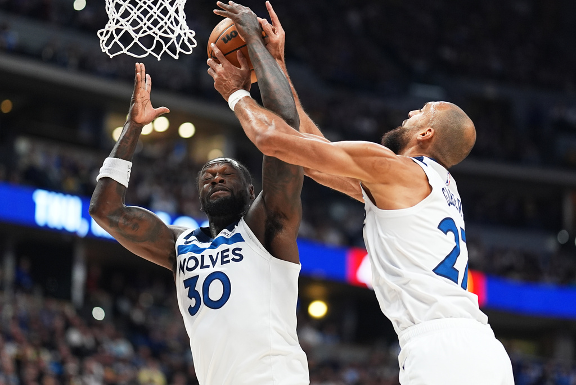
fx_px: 2034
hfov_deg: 16.1
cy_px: 192
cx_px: 288
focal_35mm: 127
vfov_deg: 10.8
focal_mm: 85
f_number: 1.4
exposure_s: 1/2000
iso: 1250
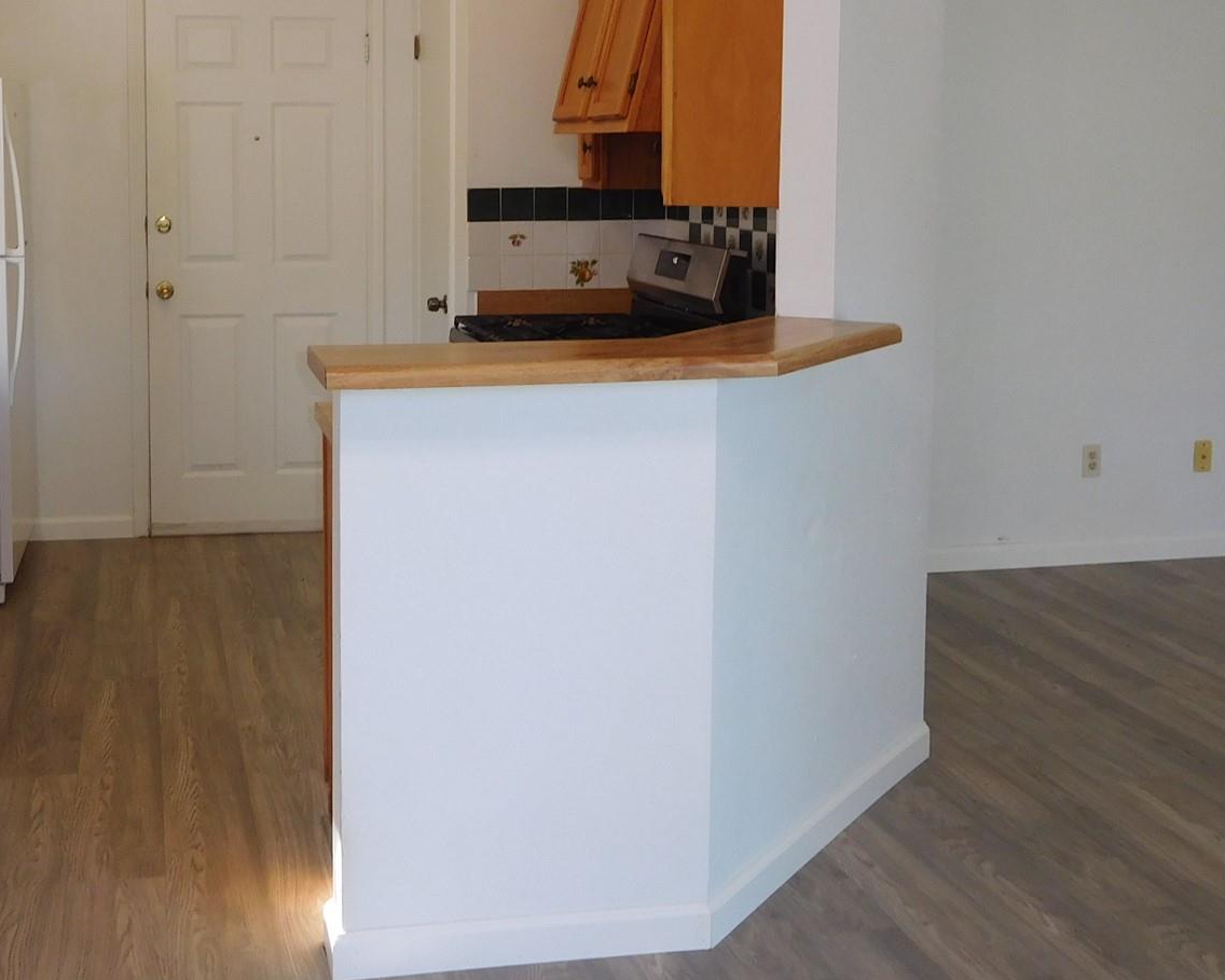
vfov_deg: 33.8
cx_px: 430
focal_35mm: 44
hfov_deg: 41.6
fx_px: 1595
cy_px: 310
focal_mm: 4.5
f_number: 3.4
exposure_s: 1/40
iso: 125
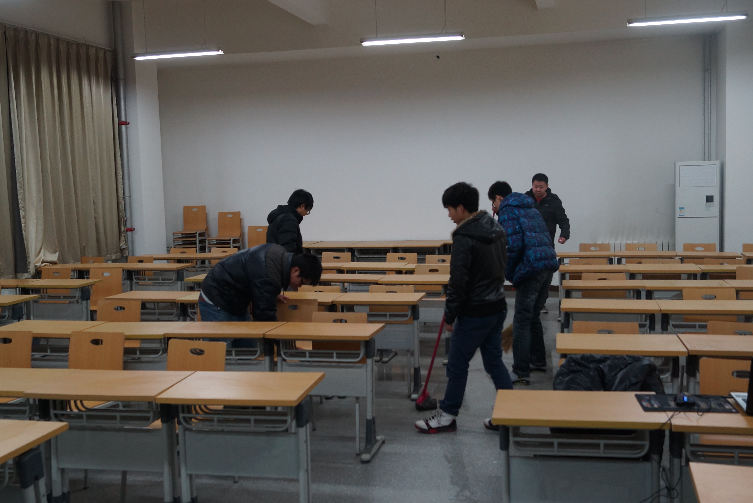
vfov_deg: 35.1
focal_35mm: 38
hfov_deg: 50.7
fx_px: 795
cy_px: 252
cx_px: 376
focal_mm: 18
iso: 400
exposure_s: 1/60
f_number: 4
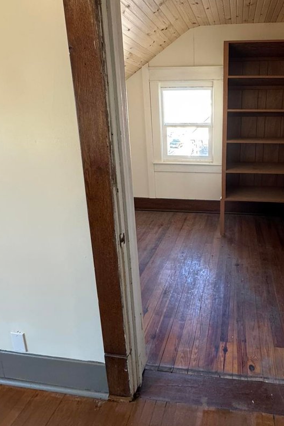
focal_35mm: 21
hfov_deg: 57.0
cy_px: 182
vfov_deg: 80.7
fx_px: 248
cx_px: 207
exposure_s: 1/60
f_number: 2.2
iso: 320
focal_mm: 2.22
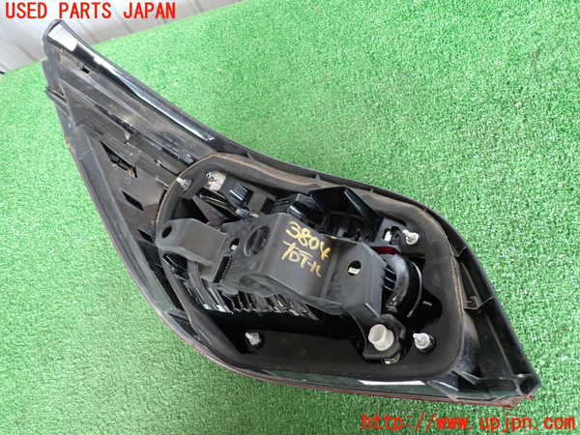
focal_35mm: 25
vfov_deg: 54.9
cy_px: 218
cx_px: 290
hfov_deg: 69.4
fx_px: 419
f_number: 2
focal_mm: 4.5
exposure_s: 1/30
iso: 200
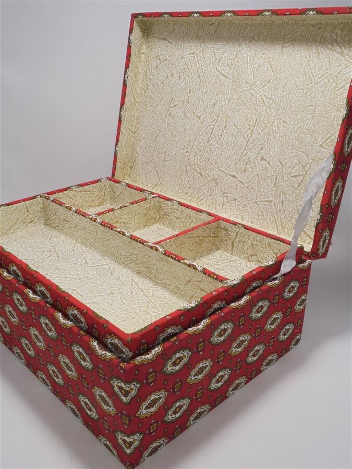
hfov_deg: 41.8
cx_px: 176
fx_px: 461
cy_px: 234
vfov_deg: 54.0
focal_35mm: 34
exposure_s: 1/60
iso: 100
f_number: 4
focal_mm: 6.1
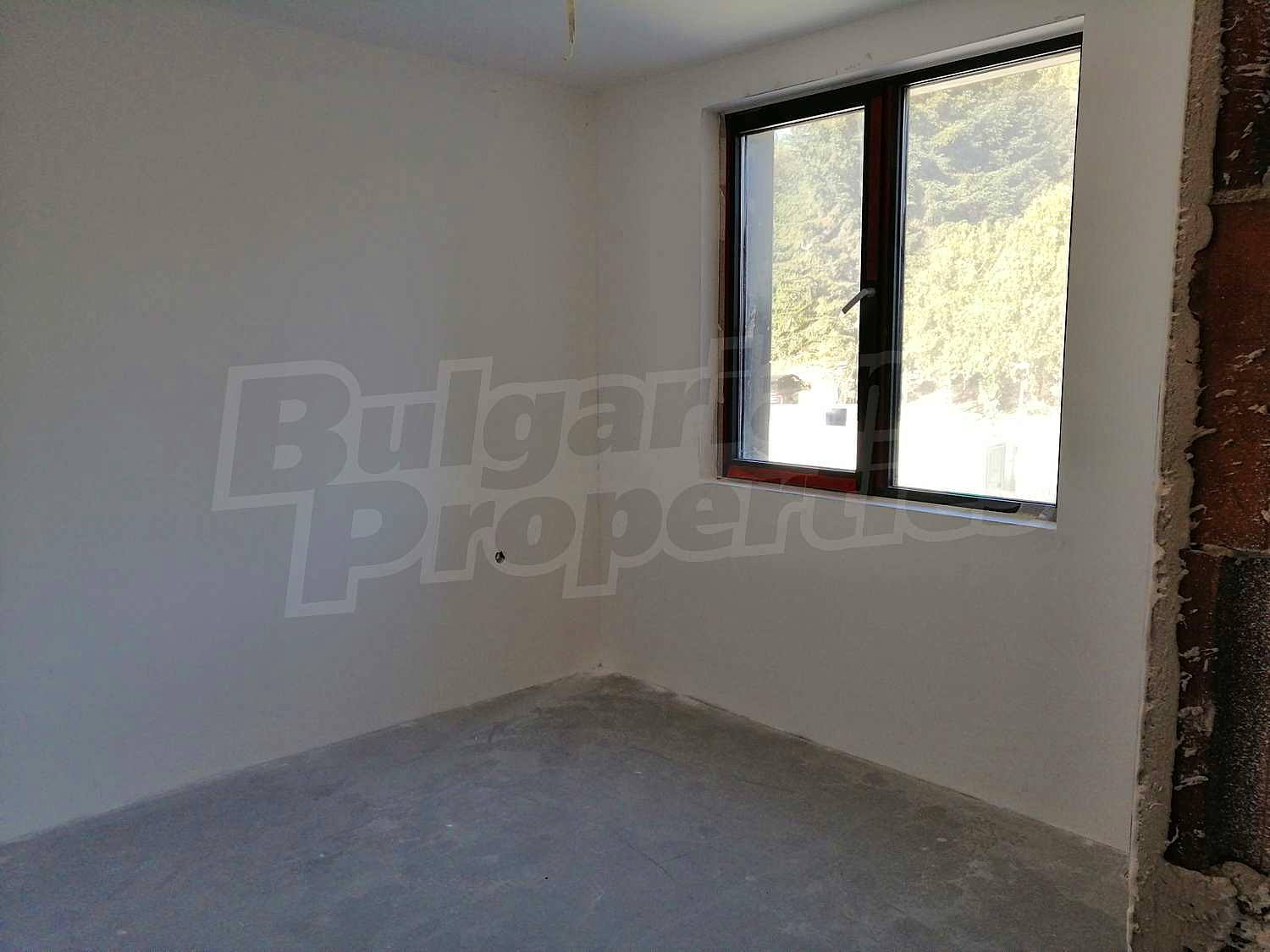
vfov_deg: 51.4
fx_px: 991
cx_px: 635
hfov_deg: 65.3
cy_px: 476
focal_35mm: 27
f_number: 1.8
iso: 80
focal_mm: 3.95
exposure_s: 1/100
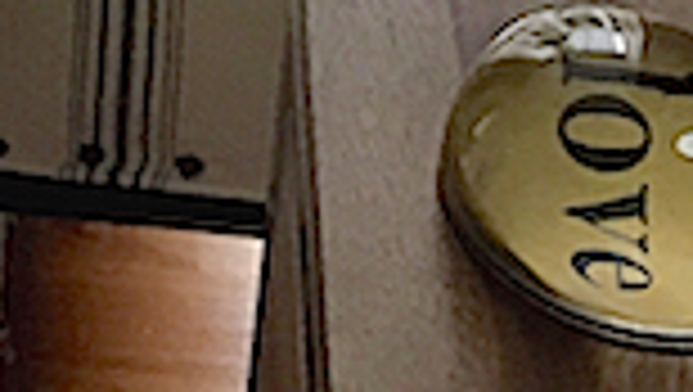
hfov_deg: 12.5
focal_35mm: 164
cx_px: -338
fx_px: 3017
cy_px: -1235
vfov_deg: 6.1
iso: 32
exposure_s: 1/40
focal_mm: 4.15
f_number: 2.2
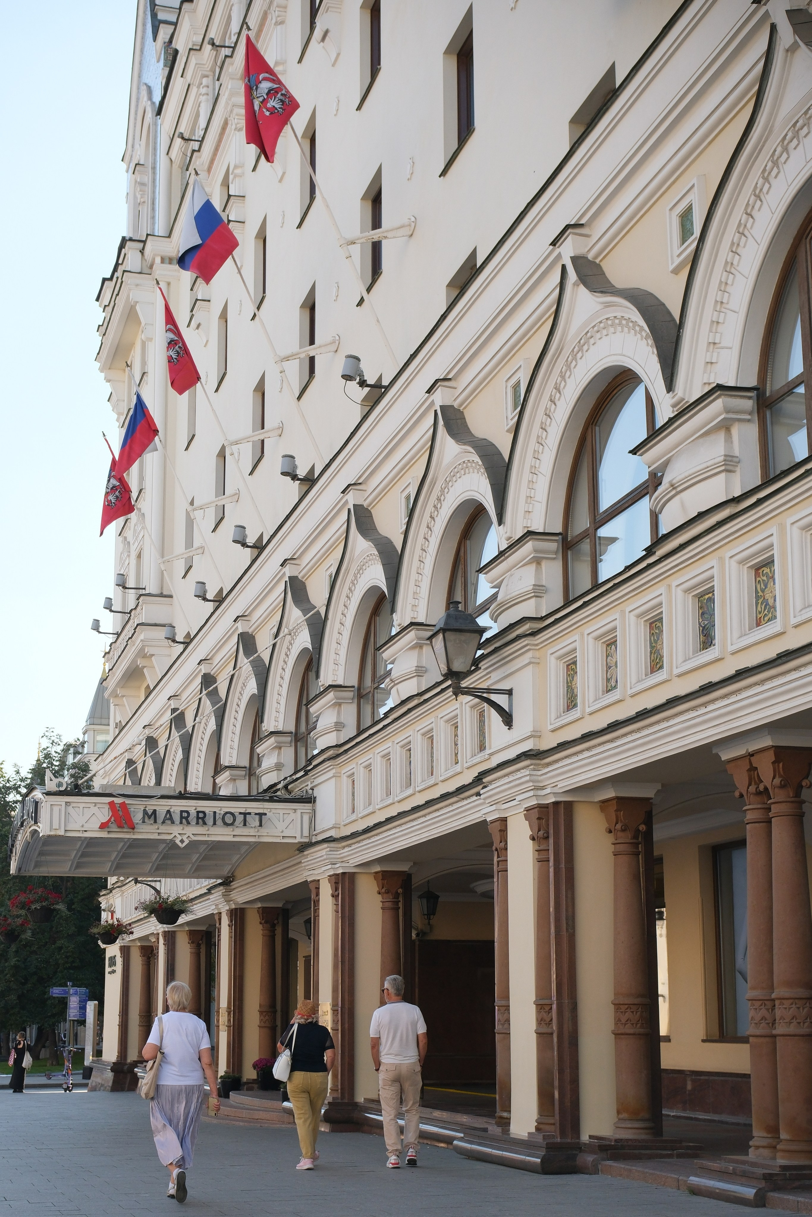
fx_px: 1387
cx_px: 406
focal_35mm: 41
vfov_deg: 47.4
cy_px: 608
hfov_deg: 32.6
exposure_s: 1/950
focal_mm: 27
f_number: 5.6
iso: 640
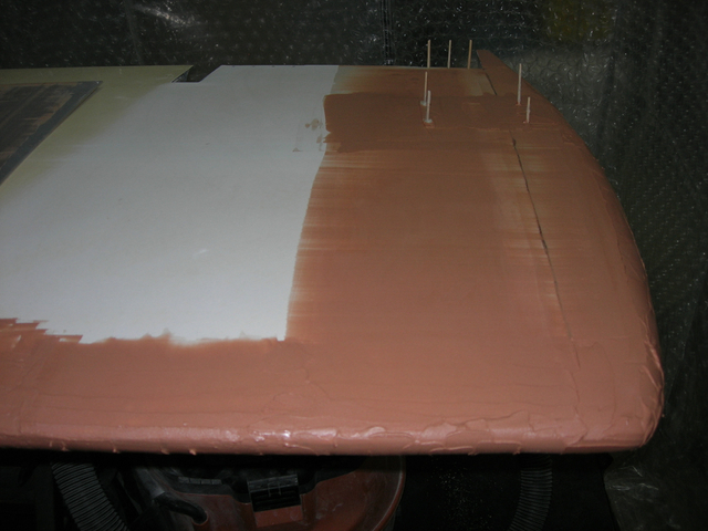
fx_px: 777
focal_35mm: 38
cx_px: 354
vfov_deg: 37.7
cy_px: 266
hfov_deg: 49.0
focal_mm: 7.8
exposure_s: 1/60.1
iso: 64
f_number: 2.8
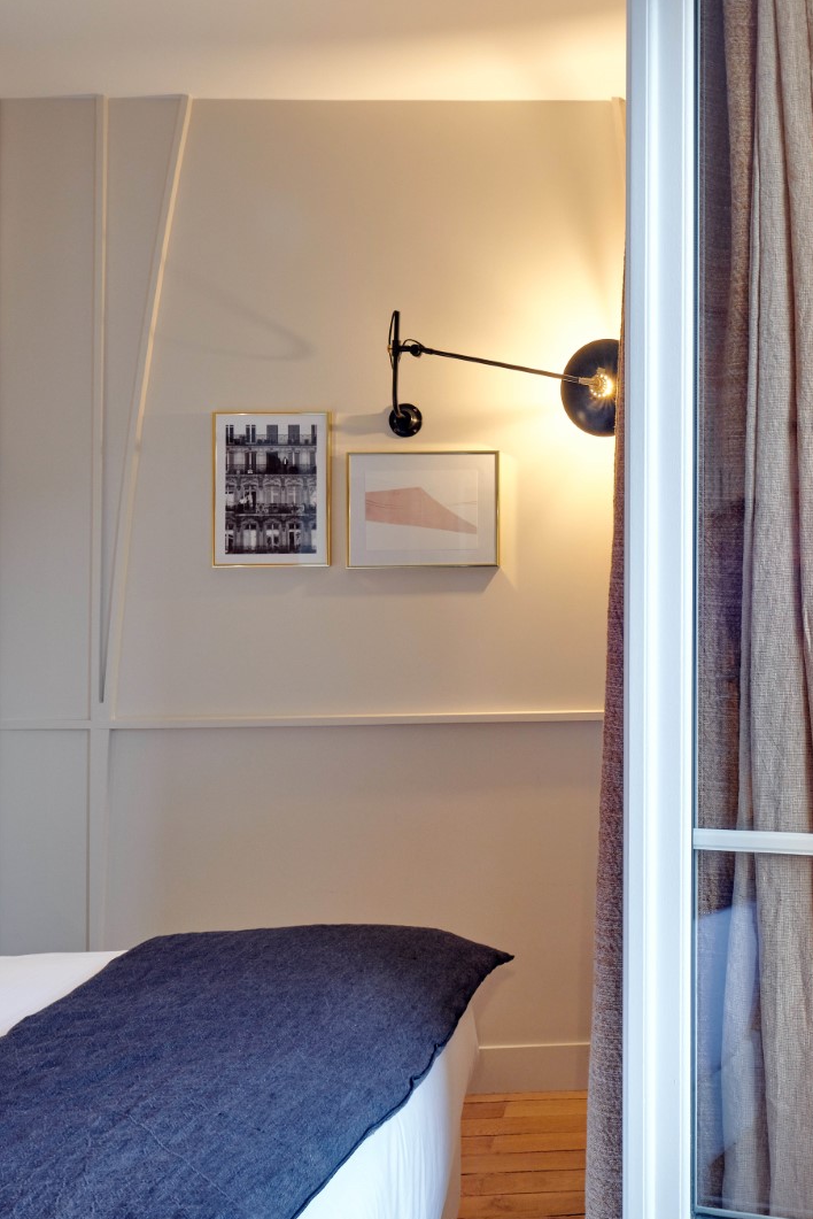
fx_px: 982
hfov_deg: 40.8
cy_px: 616
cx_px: 764
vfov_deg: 63.6
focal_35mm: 29
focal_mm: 19
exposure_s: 1/2.5
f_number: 14
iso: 200
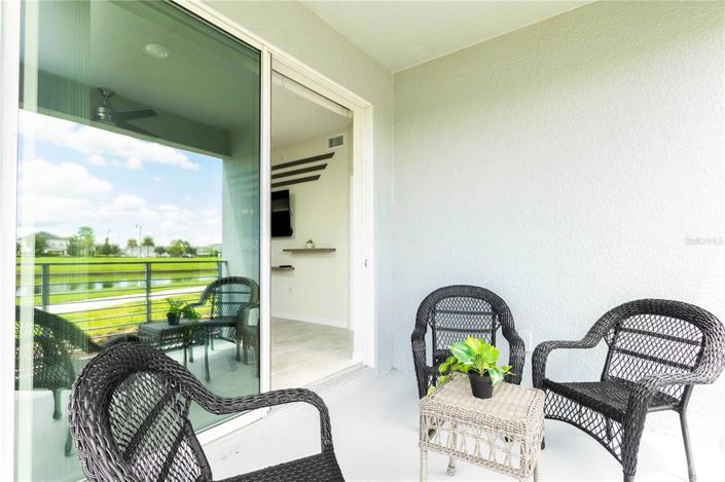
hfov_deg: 93.3
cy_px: 241
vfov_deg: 70.4
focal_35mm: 17
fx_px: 342
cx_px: 362
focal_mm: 17
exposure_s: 1/50
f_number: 13
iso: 1000
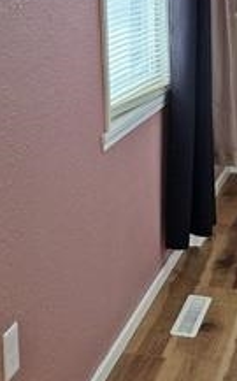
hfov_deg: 18.0
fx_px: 747
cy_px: 58
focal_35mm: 72
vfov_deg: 27.8
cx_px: 167
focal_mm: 5.4
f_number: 1.8
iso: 160
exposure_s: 1/120
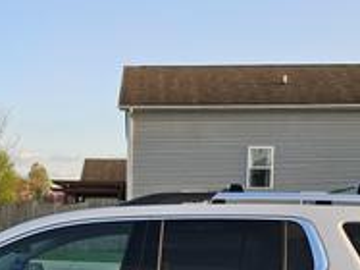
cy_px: 266
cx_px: 108
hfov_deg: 30.9
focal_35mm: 62
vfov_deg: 22.7
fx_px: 644
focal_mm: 5.4
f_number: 1.8
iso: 25
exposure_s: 1/321
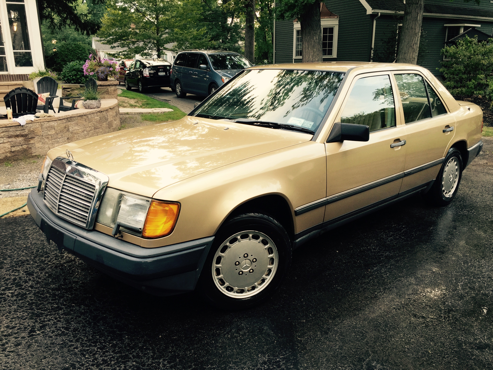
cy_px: 185
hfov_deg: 61.7
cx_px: 246
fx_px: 413
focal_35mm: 29
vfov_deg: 48.2
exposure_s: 1/120
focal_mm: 4.15
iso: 32
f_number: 2.2
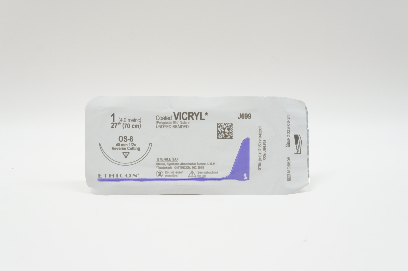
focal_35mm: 46
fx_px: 526
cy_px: 136
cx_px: 204
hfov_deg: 42.4
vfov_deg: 28.9
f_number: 7.1
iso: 400
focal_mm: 31
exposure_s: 1/40
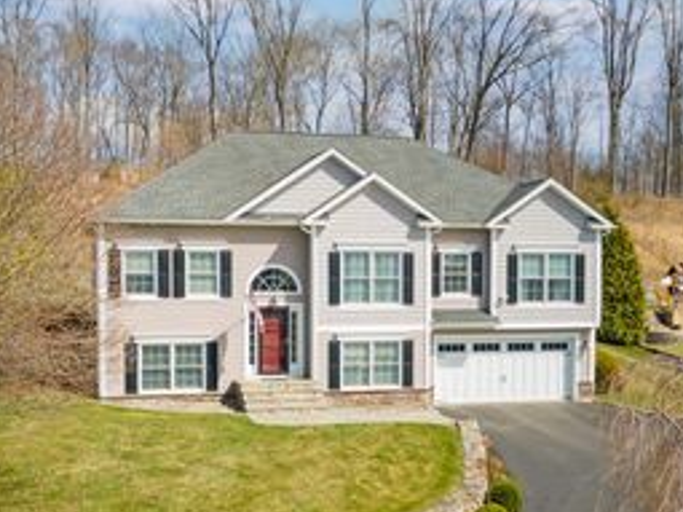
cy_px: 307
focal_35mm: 47
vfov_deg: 30.8
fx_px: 927
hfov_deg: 40.4
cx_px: 319
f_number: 2.8
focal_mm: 4.5
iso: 100
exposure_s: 1/640
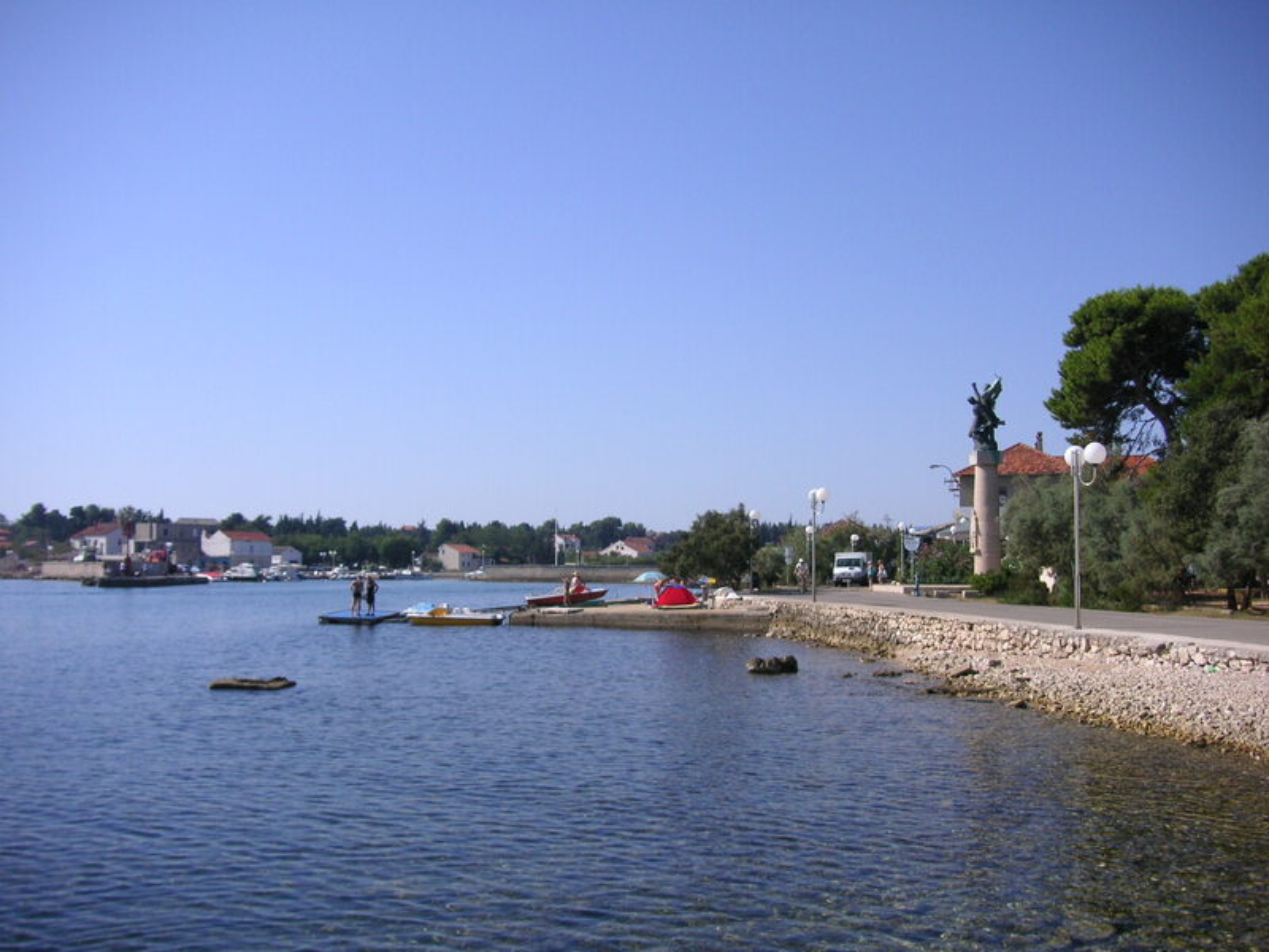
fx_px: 1356
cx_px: 634
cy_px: 476
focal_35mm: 37
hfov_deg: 50.1
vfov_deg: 38.7
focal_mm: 6.1
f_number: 6.7
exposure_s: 1/250
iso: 50
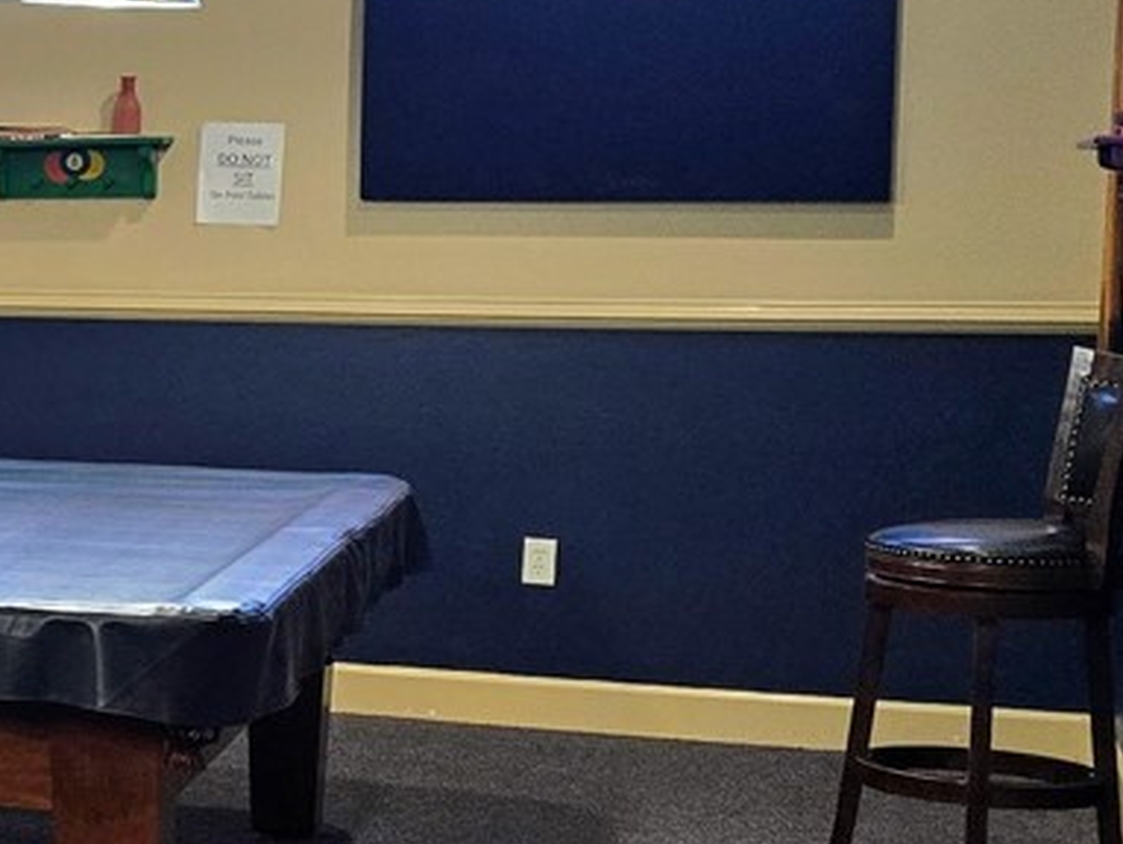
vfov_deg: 15.4
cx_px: -918
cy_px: 401
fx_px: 3117
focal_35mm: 96
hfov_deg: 16.8
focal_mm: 6.3
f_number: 1.7
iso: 250
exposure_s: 1/120
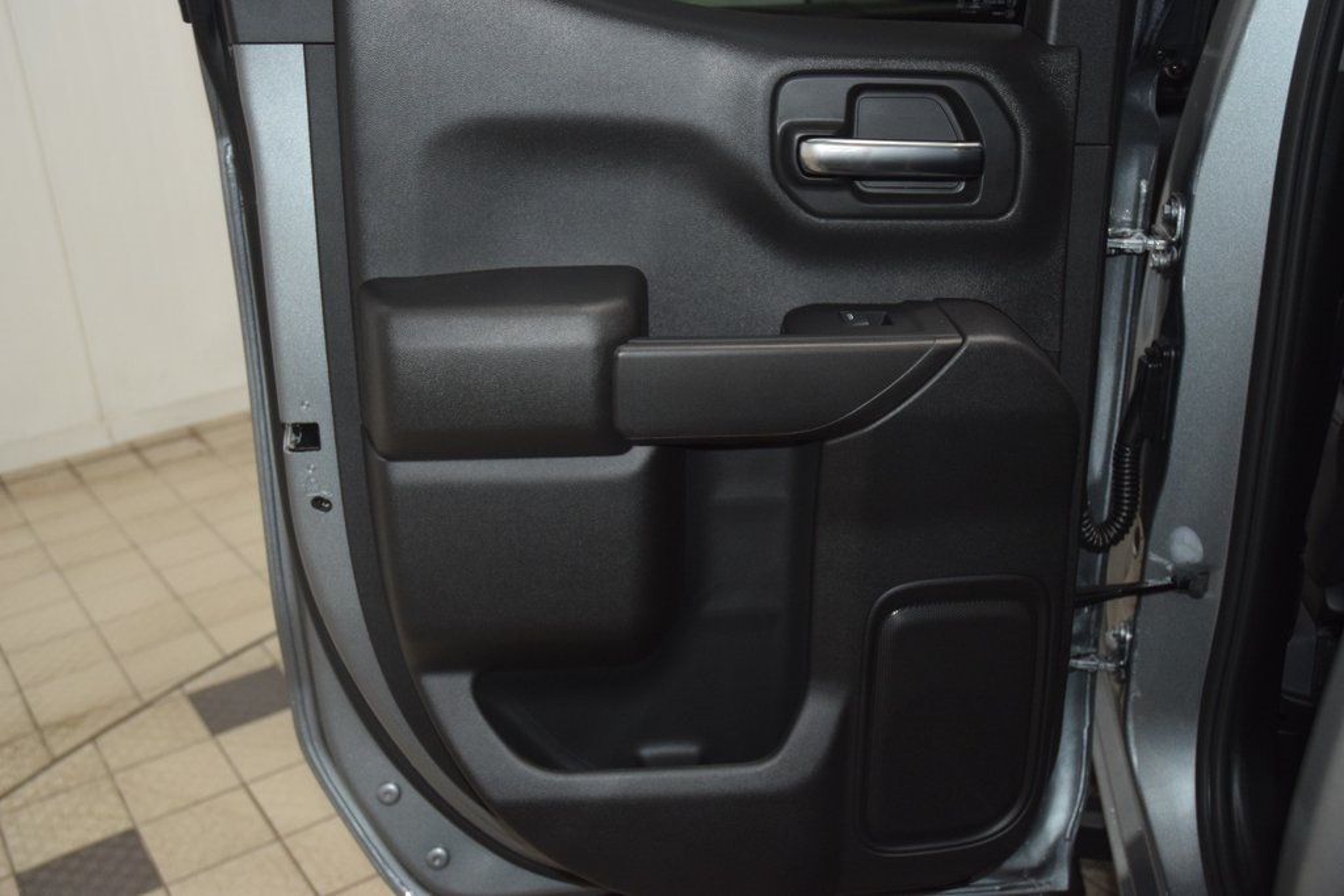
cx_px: 672
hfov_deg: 53.1
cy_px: 448
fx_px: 1344
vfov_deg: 36.9
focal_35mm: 36
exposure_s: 1/125
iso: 1600
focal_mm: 24
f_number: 3.8
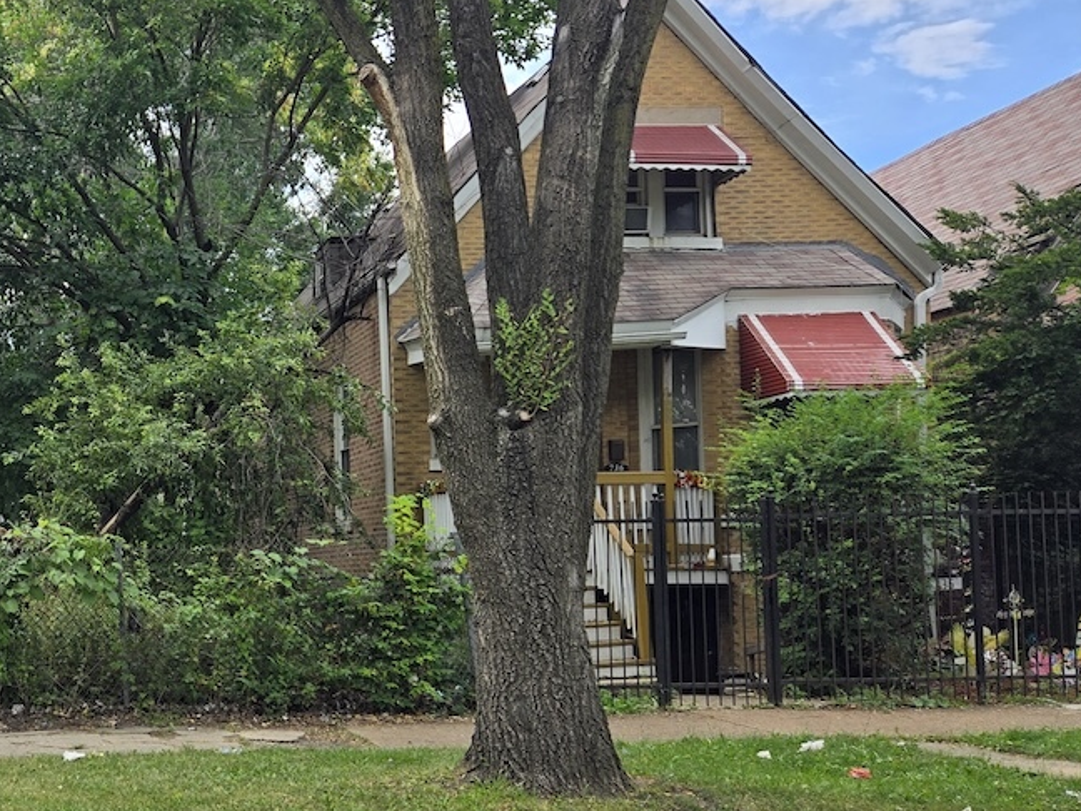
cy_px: 554
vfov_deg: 31.2
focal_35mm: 46
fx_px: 1437
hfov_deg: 37.3
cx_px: 22
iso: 25
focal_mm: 5.4
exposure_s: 1/1276
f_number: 1.8
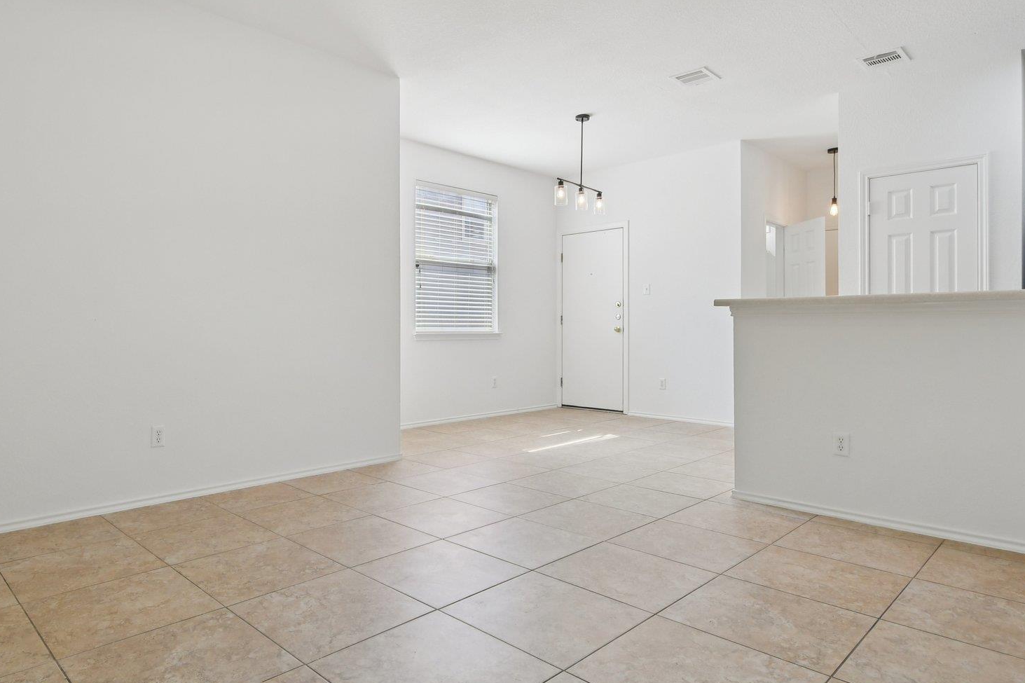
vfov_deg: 59.4
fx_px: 598
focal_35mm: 21
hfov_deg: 80.7
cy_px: 307
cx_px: 440
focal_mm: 10
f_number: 8
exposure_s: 1/100
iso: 400
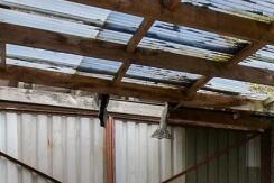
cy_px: 225
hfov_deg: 27.5
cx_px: 340
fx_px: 480
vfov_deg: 20.1
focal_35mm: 63
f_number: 8
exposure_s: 1/20
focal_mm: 10
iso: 125
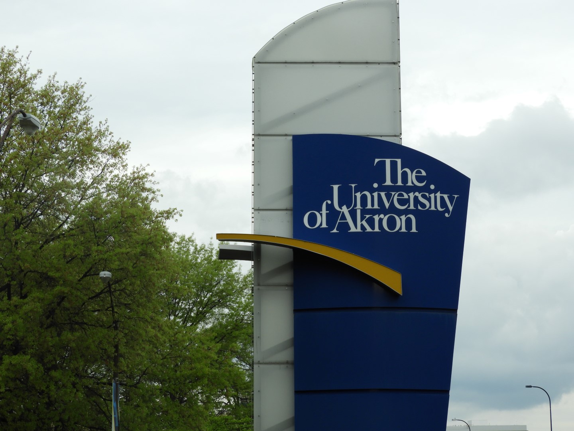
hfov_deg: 24.4
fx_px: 1327
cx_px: 287
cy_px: 216
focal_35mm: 80
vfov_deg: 18.4
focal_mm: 14.3
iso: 100
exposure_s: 1/250
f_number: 4.5
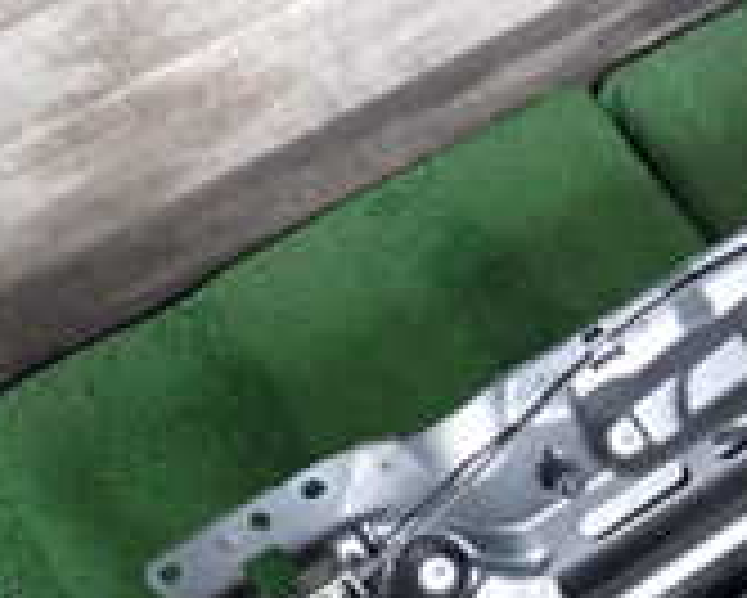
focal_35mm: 88
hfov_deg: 19.7
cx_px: 1012
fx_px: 1947
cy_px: 544
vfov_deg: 17.2
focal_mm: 4.5
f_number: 8
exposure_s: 1/13
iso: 800
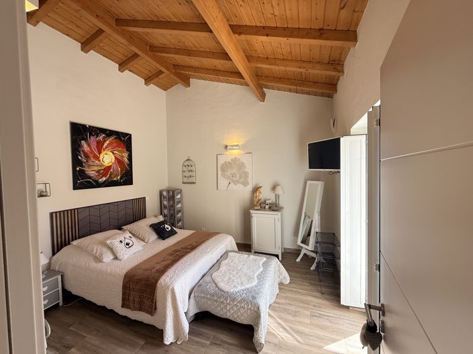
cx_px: 236
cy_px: 177
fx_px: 191
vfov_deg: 85.6
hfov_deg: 102.1
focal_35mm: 14
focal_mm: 2.22
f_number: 2.2
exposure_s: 1/111
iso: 64
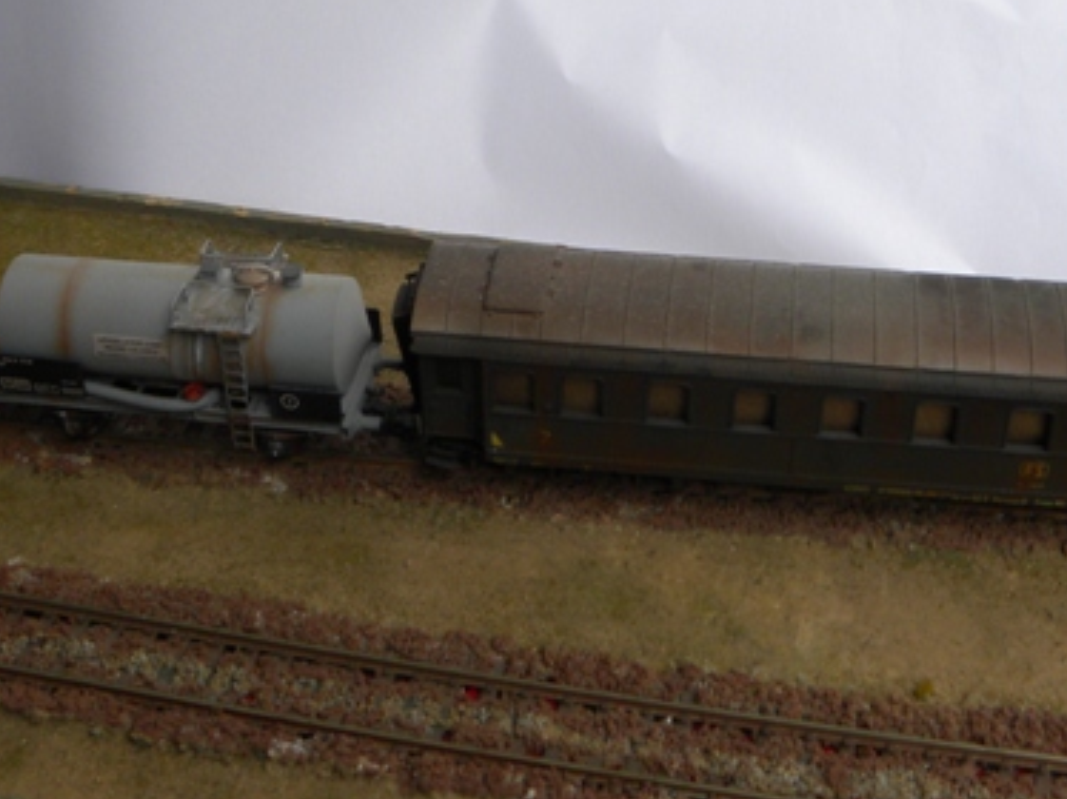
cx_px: 591
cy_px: 157
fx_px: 1817
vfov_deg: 24.4
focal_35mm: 59
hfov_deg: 32.7
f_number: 3.5
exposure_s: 1/85.1
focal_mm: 5.2
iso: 64
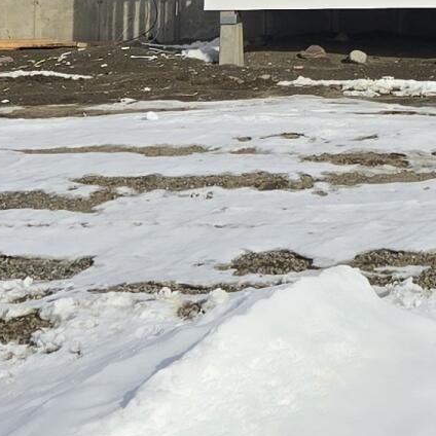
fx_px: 2052
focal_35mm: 144
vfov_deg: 11.1
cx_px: 580
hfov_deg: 11.8
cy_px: -410
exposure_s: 1/3220
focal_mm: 5.4
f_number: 1.8
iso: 25
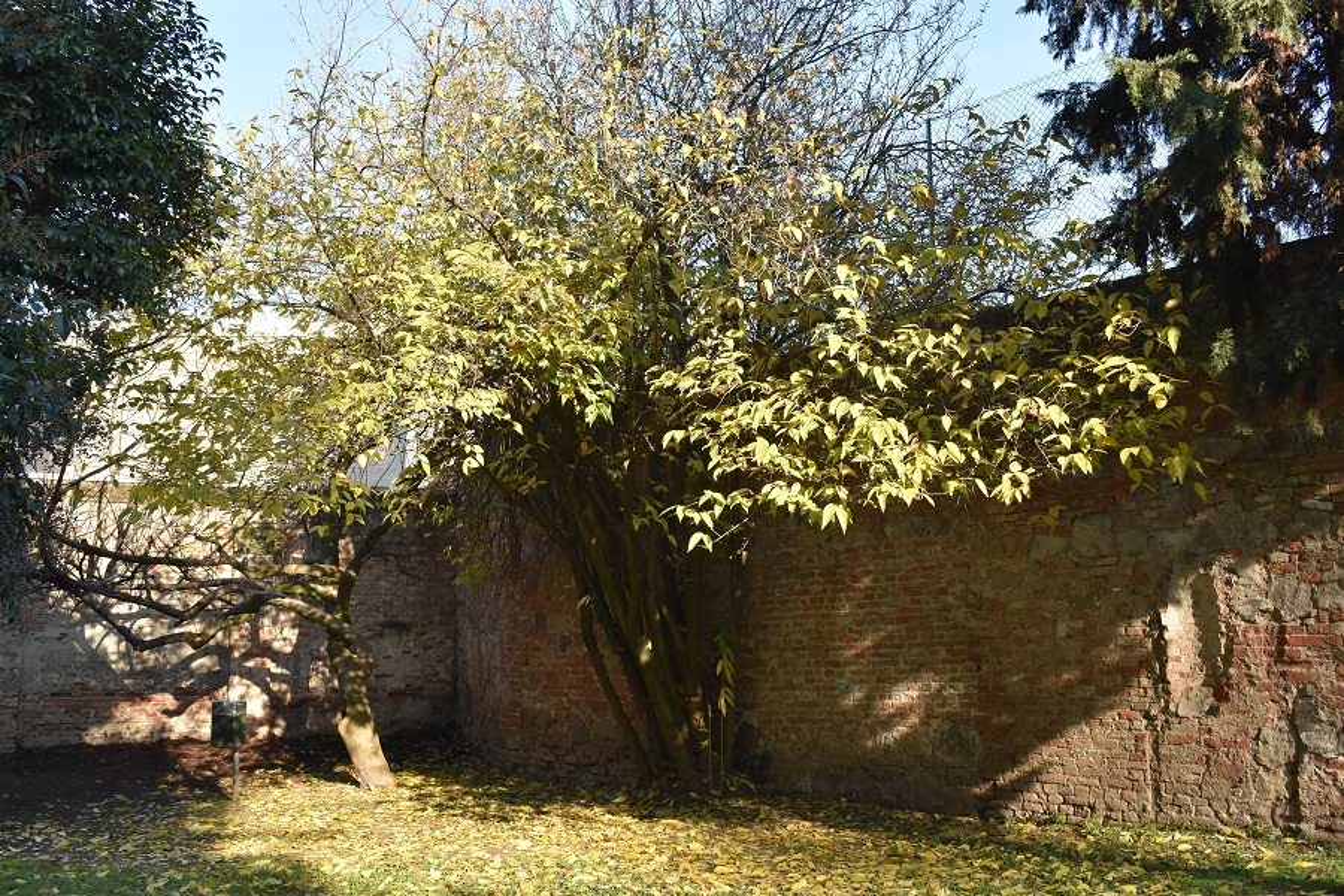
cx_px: 672
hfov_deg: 53.1
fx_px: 1344
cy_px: 448
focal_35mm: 36
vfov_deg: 36.9
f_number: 8
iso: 400
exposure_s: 1/250
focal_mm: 24
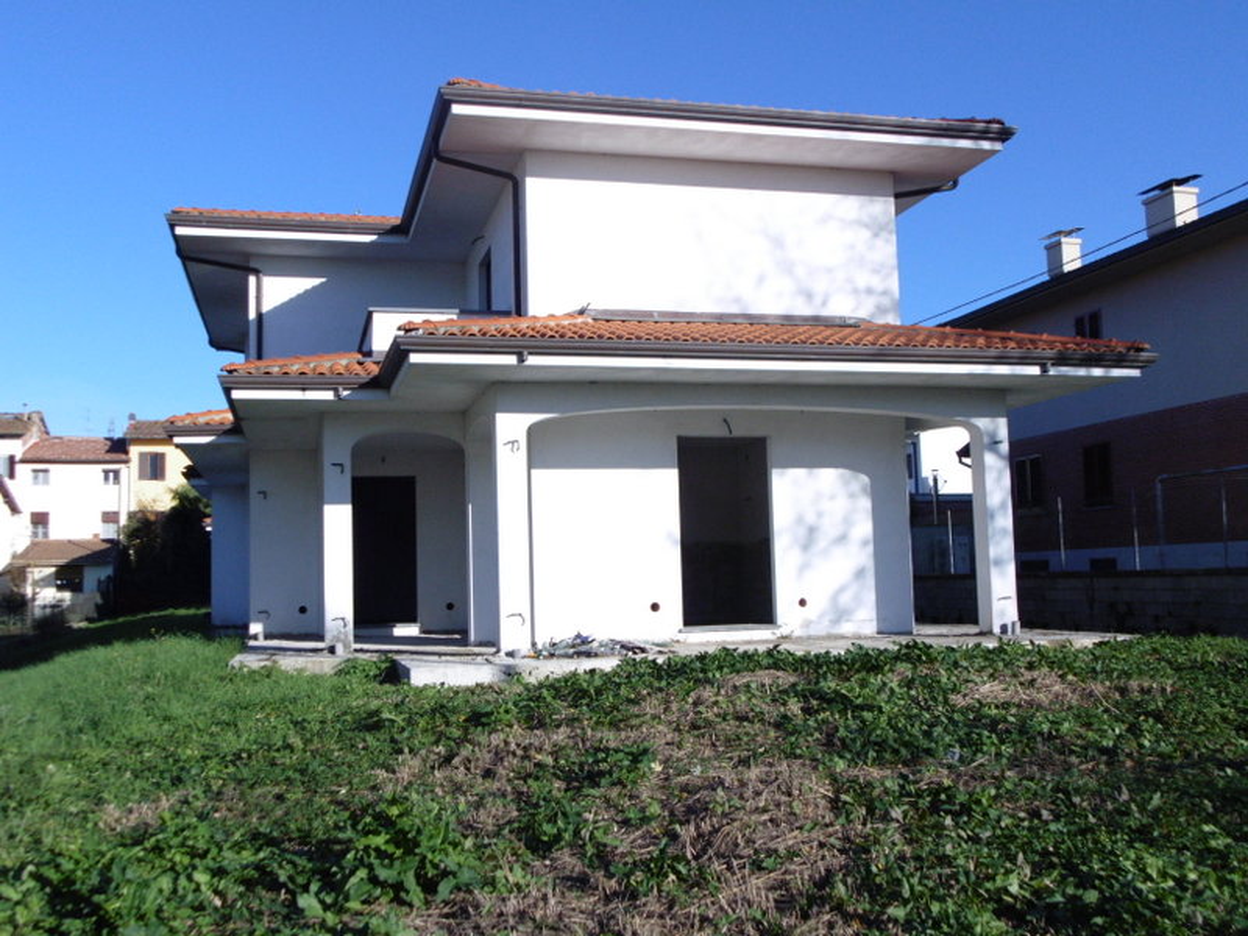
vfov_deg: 40.7
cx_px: 624
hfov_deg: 52.6
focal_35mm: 35
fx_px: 1262
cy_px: 468
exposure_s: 1/200
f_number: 9.9
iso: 100
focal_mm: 6.4
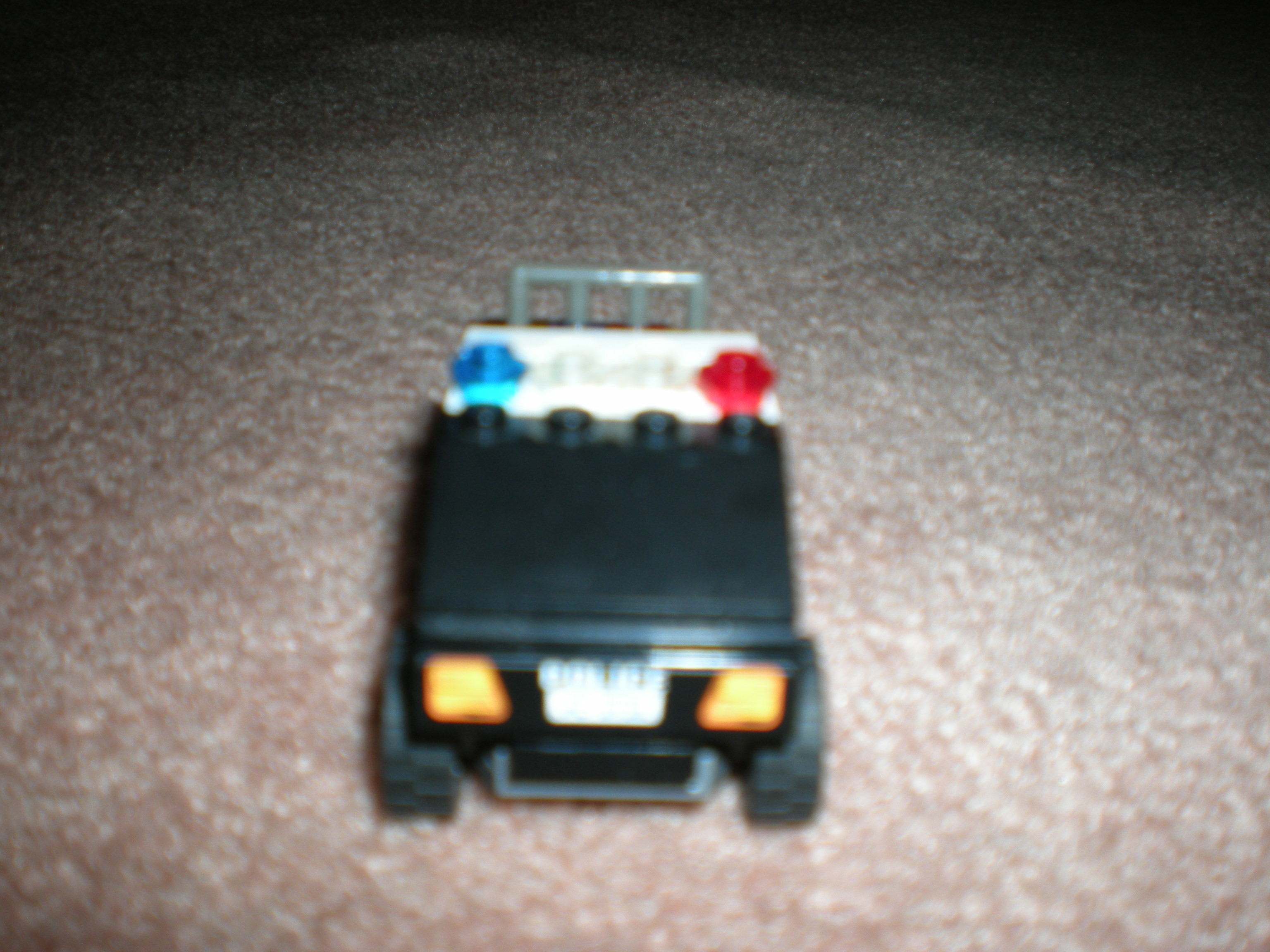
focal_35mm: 38
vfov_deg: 37.7
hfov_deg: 49.0
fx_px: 1394
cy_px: 476
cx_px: 635
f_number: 3.1
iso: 64
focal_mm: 6.3
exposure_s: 1/60
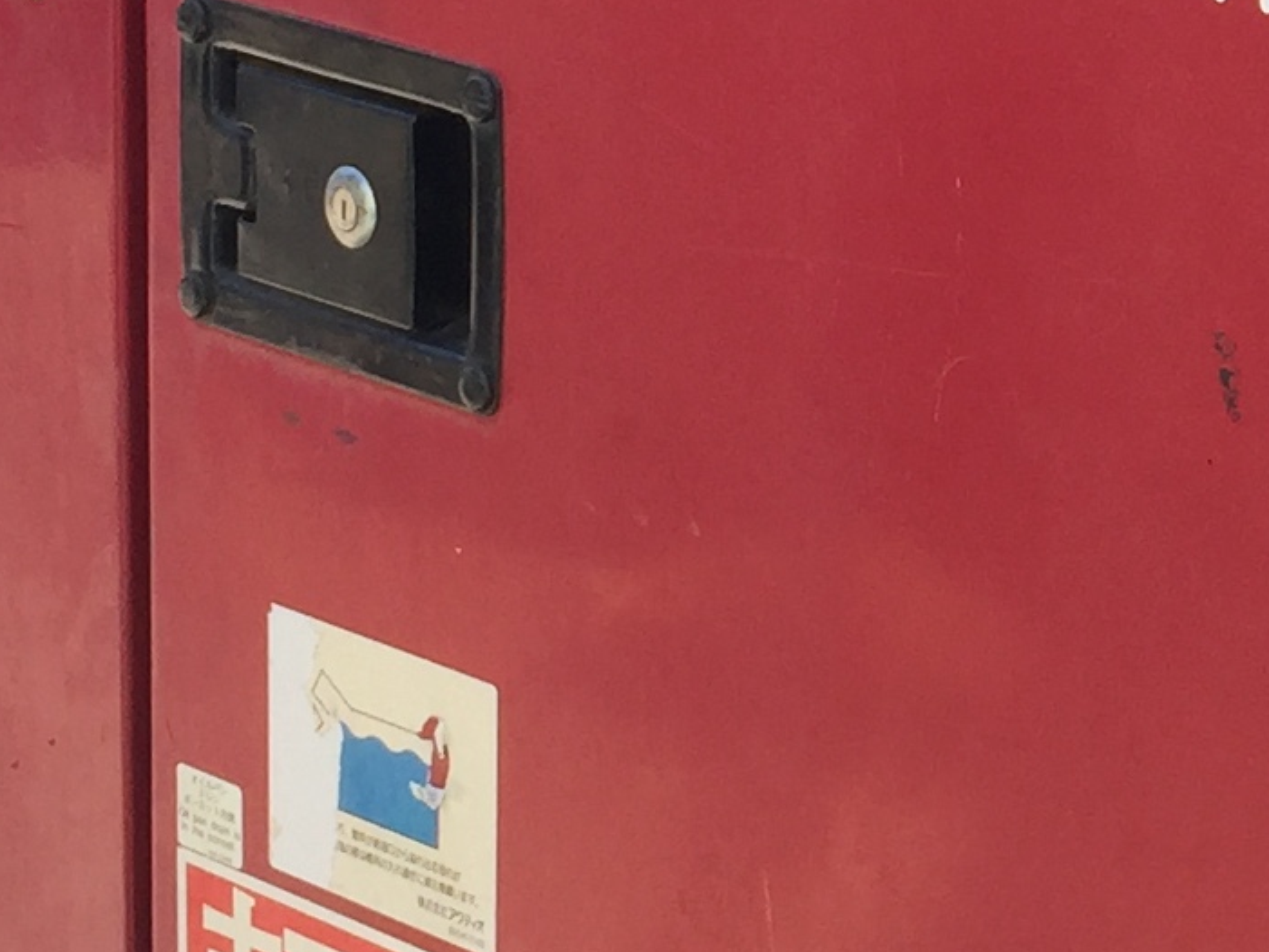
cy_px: 195
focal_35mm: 135
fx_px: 4950
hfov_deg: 13.9
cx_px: 1741
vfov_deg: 11.0
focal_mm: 4.15
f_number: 2.2
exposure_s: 1/430
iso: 32
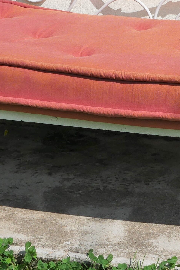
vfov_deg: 12.1
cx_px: 201
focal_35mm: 168
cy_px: 0
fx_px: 1260
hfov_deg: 8.1
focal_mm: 25
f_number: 6.3
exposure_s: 1/1300
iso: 200
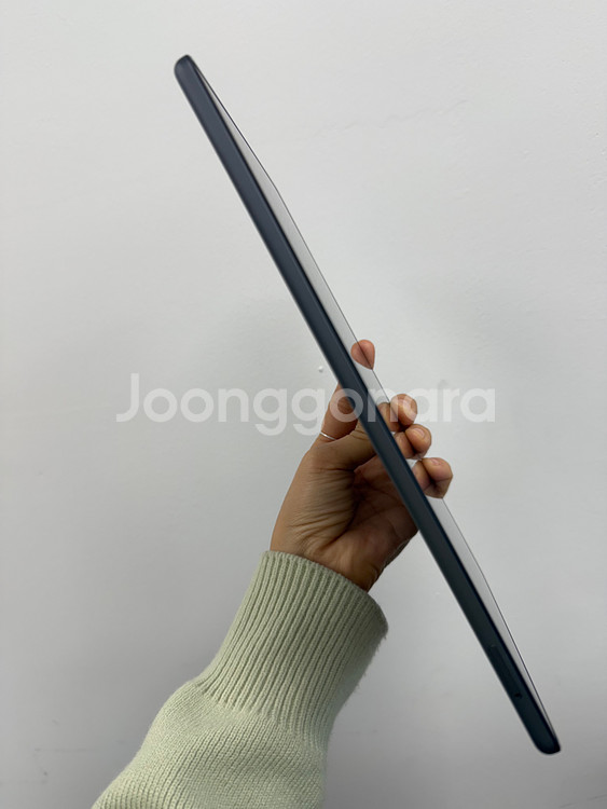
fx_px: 561
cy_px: 404
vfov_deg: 71.6
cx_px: 304
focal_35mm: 24
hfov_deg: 56.8
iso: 64
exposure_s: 1/120
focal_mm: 6.76
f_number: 1.78
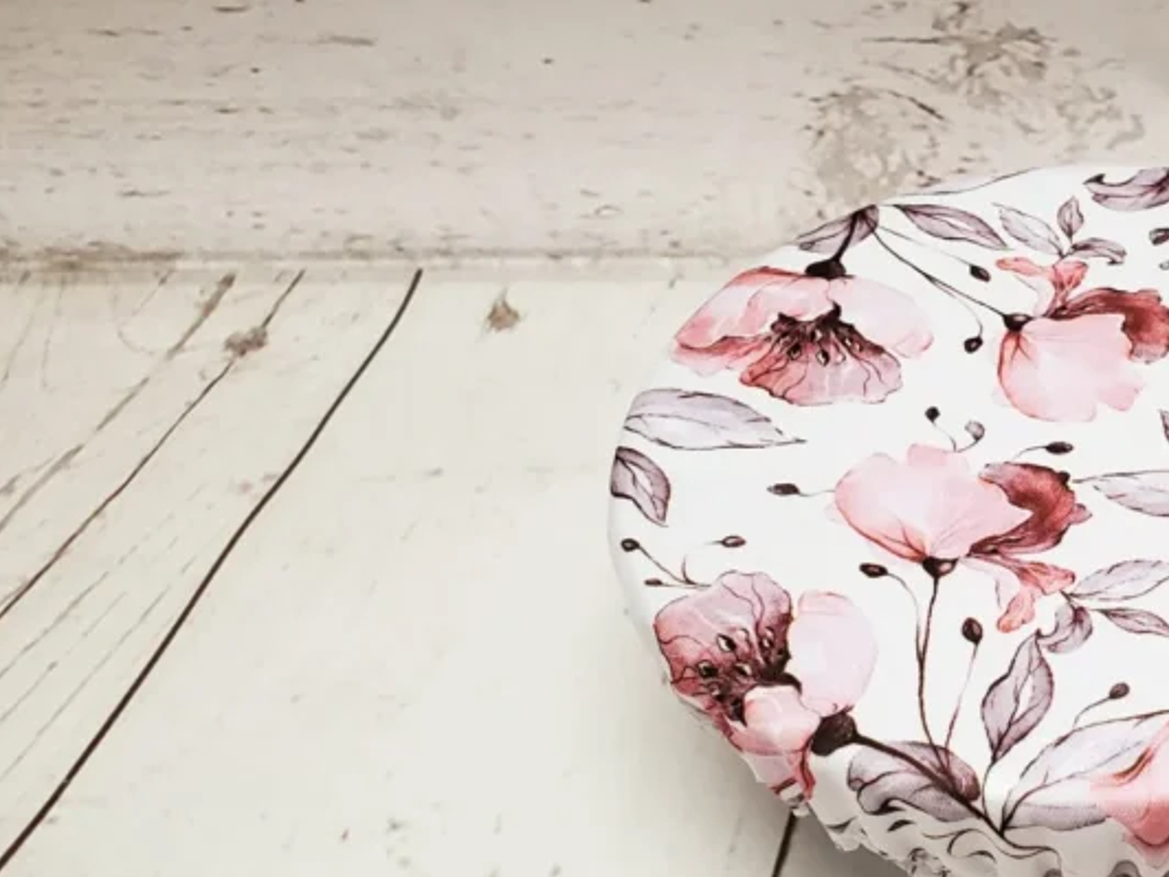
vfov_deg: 29.0
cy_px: 545
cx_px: 1081
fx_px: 1689
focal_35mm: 50
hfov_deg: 35.6
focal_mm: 4.3
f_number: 2.4
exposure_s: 1/120
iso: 250
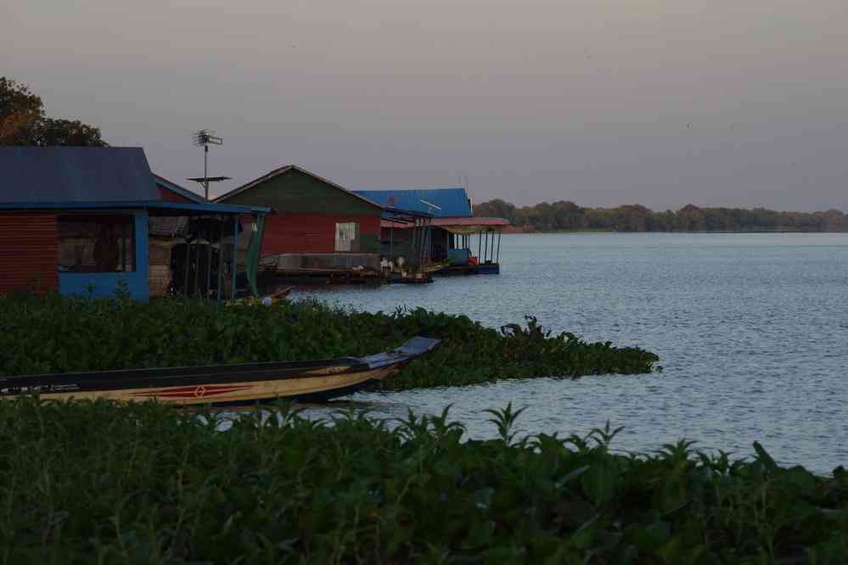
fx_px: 3816
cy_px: 282
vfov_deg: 8.5
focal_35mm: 162
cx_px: 424
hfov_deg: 12.7
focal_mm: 107.5
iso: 800
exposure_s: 1/160
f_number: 7.1
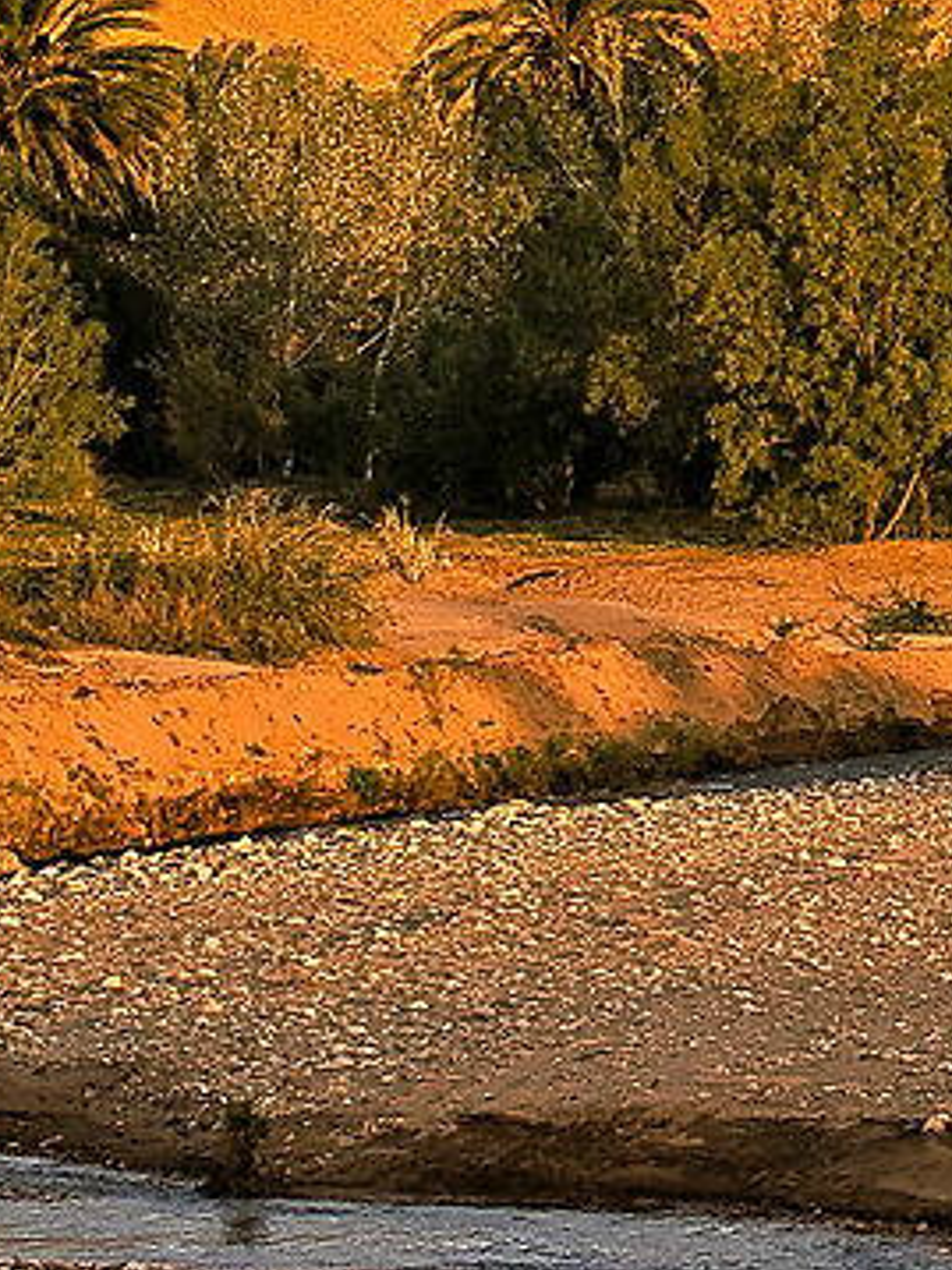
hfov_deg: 4.9
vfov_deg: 6.7
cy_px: -242
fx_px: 10860
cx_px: 2499
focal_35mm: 296
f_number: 5.6
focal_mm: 46
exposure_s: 1/125
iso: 100
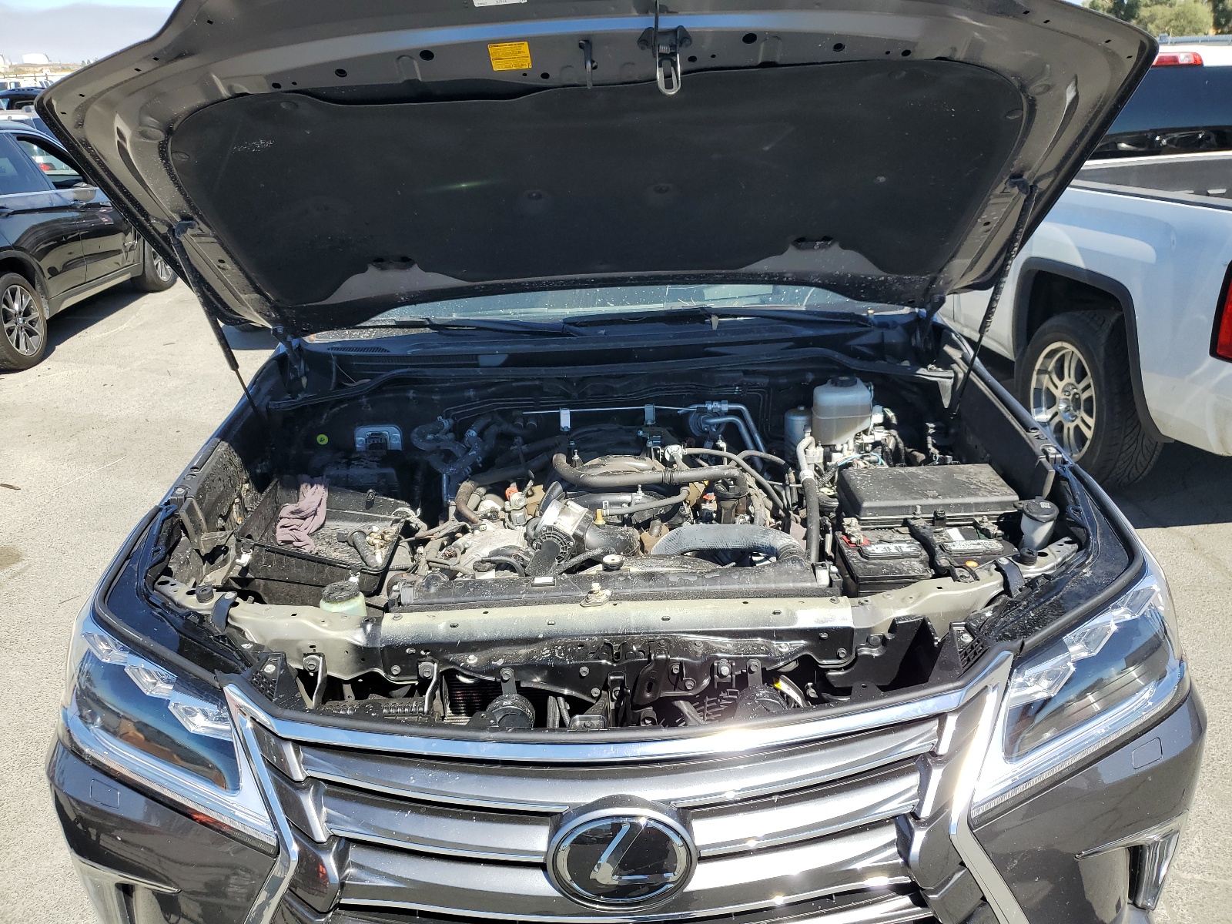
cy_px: 462
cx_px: 616
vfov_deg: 53.1
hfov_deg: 67.3
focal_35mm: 26
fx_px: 925
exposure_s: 1/1667
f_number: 1.5
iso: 50
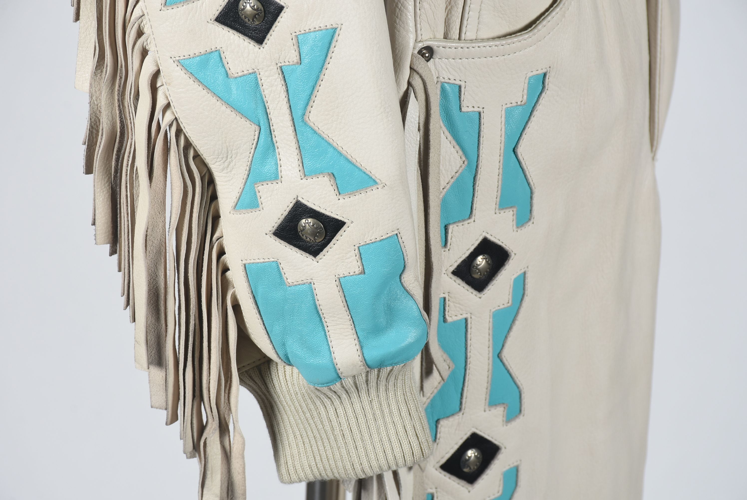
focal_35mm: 174
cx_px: 374
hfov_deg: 11.8
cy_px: 250
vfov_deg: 7.9
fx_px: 3613
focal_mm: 116
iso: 200
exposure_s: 1/125
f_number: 11
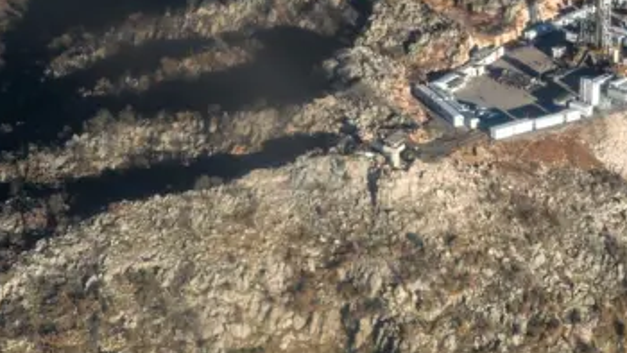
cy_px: -30
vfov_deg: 11.1
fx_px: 1796
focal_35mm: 108
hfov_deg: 19.3
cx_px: 623
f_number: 5.6
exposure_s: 1/640
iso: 100
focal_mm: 41
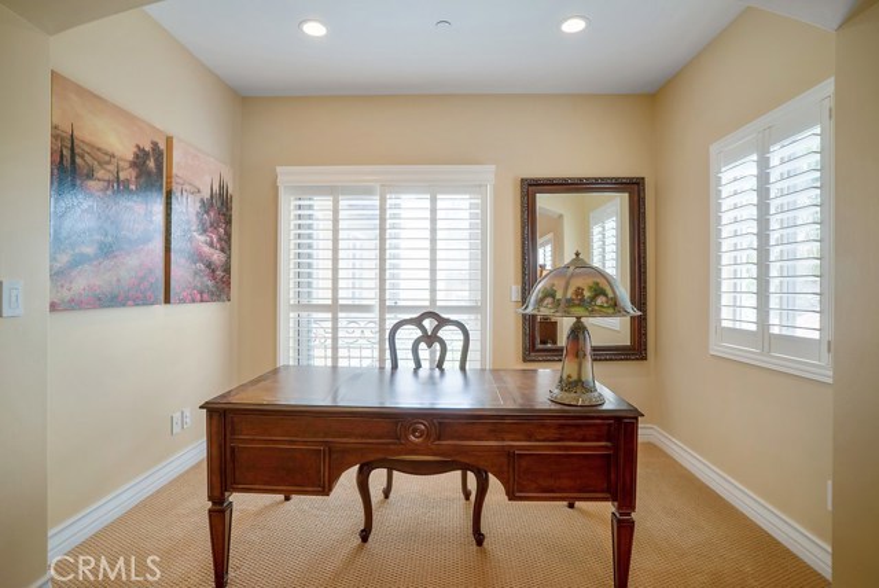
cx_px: 440
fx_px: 440
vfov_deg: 67.5
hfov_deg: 89.9
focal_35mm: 18
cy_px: 294
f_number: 8
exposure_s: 1/50
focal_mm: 18
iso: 125
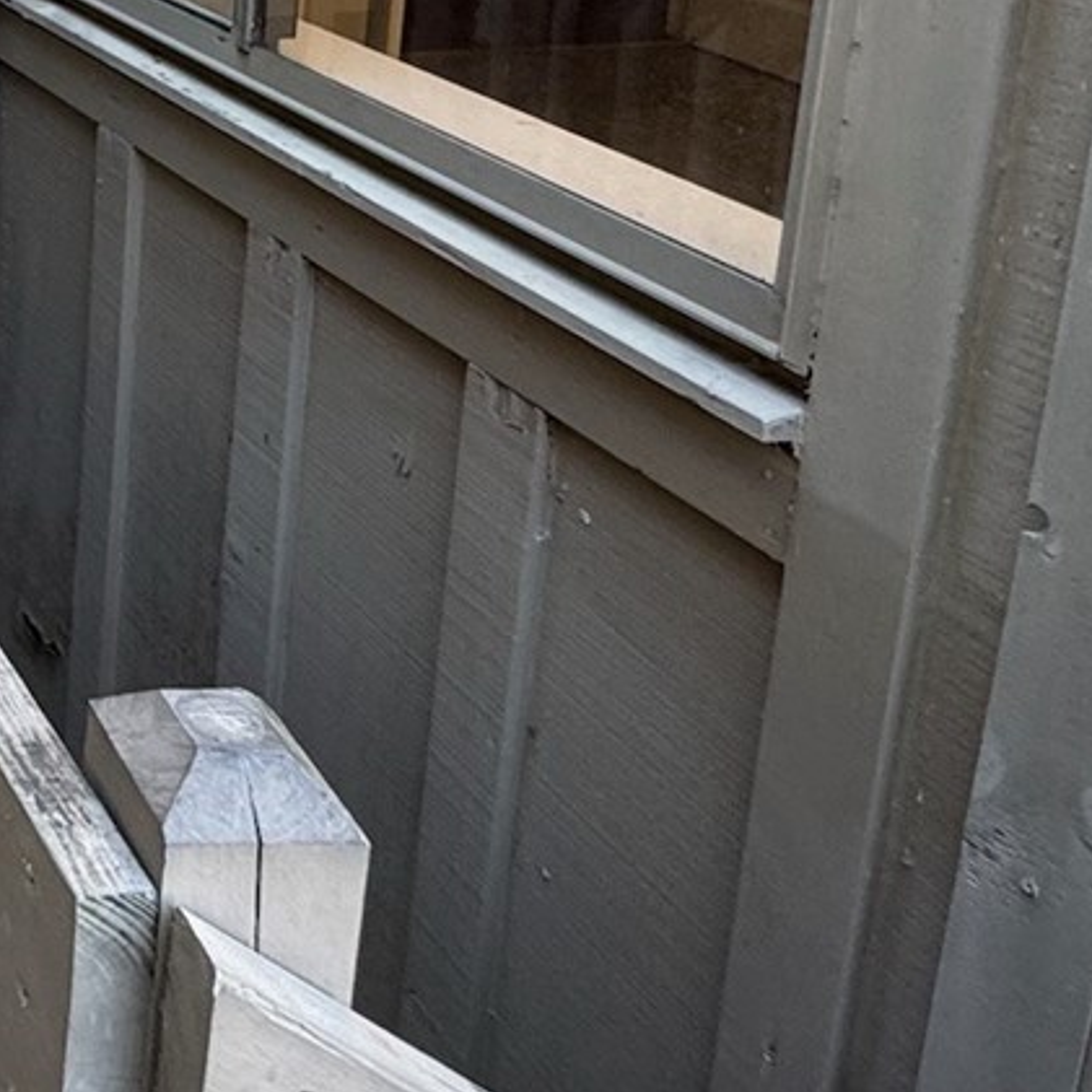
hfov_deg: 25.7
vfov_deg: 32.3
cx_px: -589
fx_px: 1677
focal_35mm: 47
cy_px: -70
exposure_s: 1/99
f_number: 2.2
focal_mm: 2.22
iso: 160
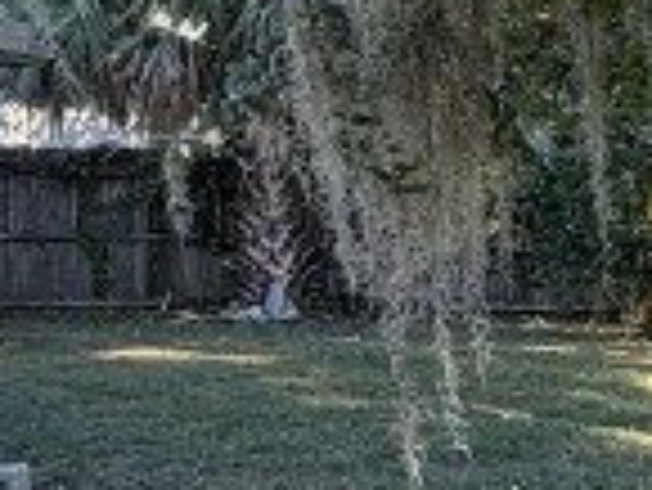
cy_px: 328
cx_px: 1201
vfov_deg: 14.9
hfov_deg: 16.4
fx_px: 1866
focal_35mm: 99
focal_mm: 2.22
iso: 50
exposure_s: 1/126
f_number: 2.2
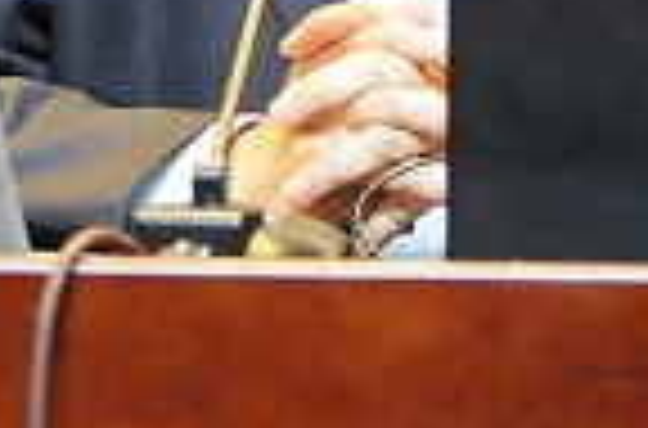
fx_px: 6531
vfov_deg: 3.7
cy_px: -295
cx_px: 392
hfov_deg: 5.7
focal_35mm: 364
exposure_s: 1/50
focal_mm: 70
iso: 500
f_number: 2.8
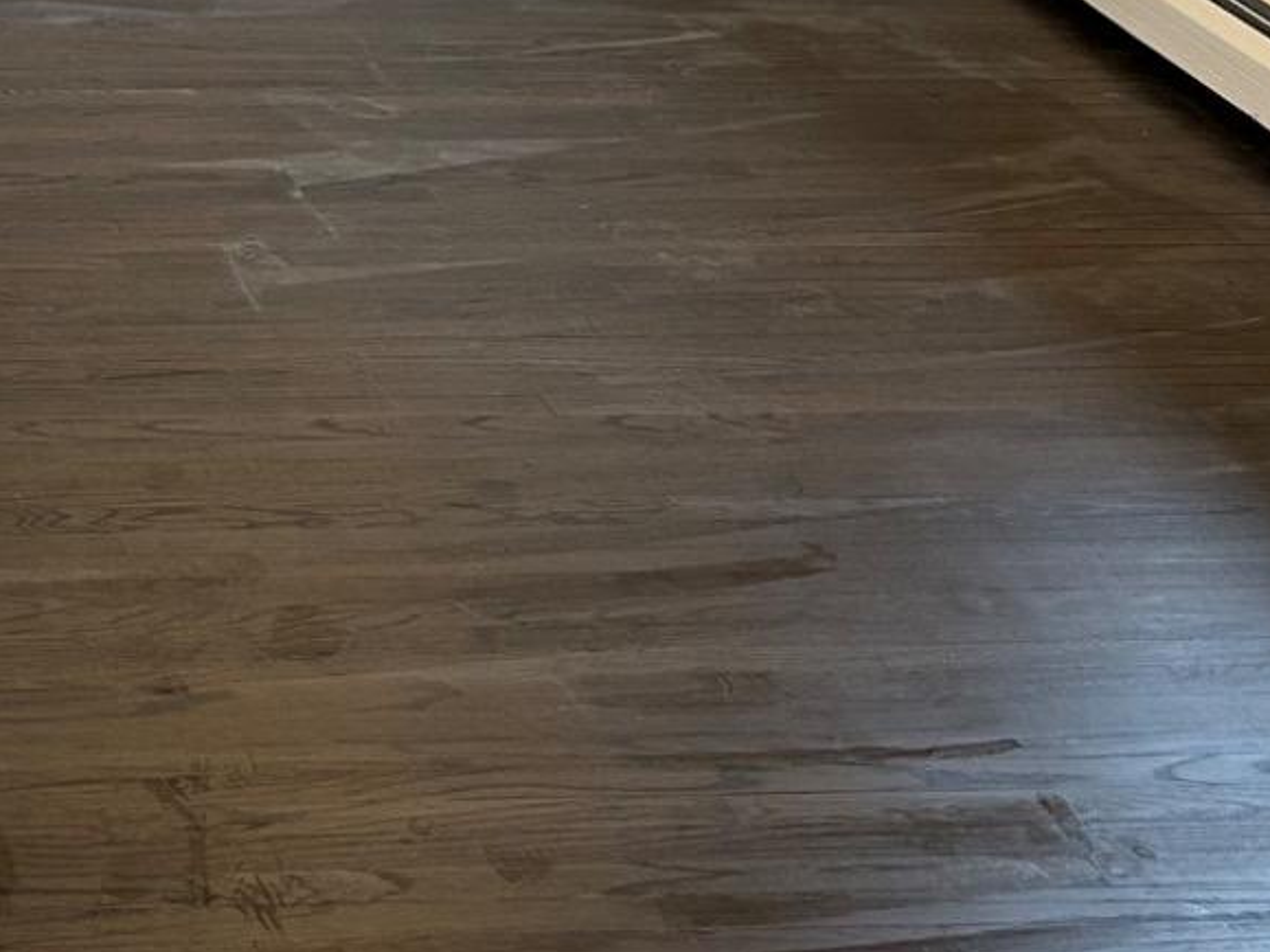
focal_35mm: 92
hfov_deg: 20.2
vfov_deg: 14.6
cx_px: -180
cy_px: -614
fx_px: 3375
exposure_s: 1/60
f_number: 1.5
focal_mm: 5.7
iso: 125
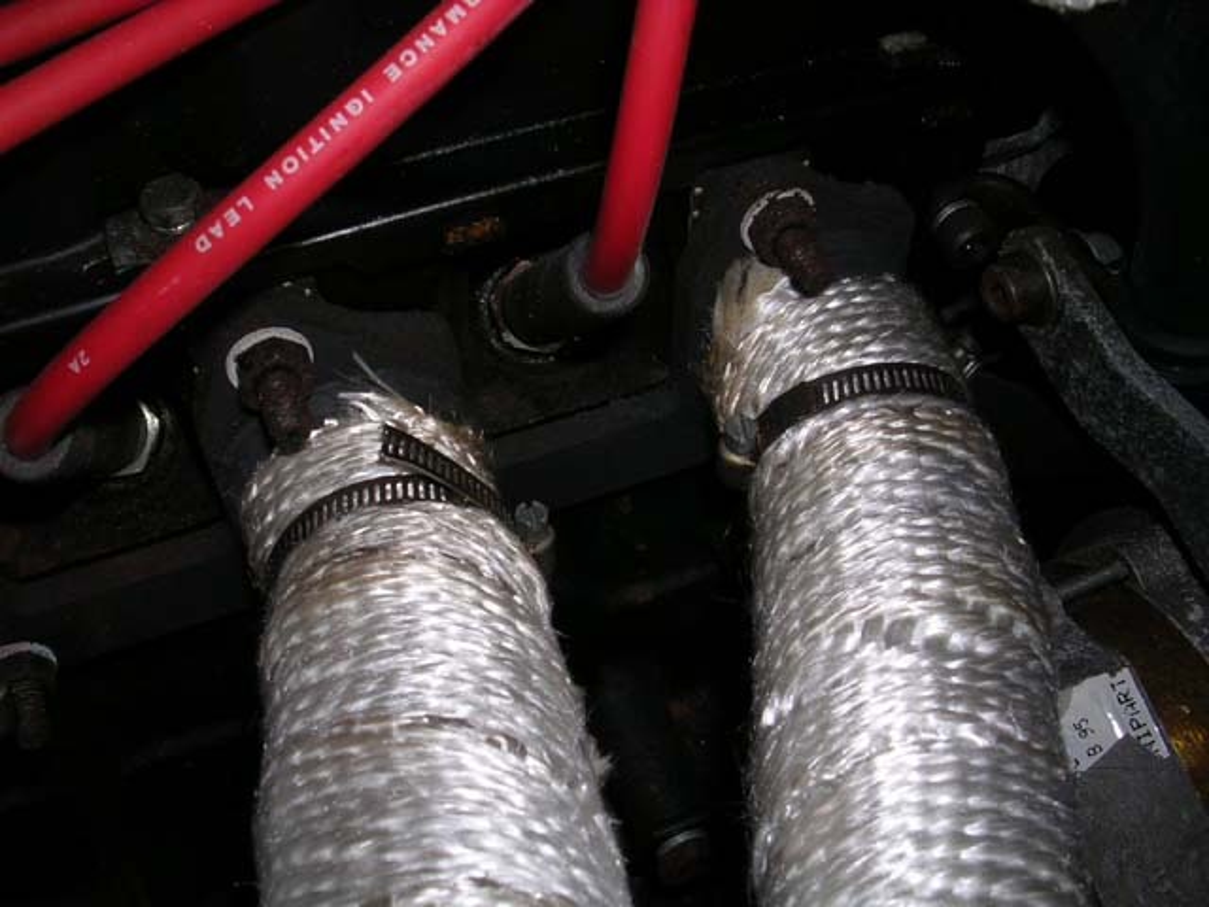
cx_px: 604
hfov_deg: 49.0
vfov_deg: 37.7
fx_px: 1327
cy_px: 454
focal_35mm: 38
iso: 50
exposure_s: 1/60.1
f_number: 5.6
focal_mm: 5.8
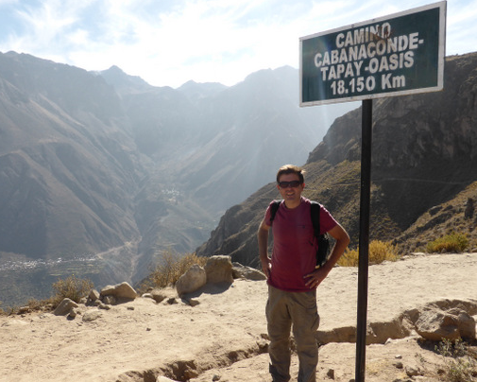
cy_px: 200
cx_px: 218
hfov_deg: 60.4
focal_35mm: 29
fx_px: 409
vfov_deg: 50.0
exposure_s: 1/1000
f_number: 3.3
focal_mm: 4.3
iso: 100
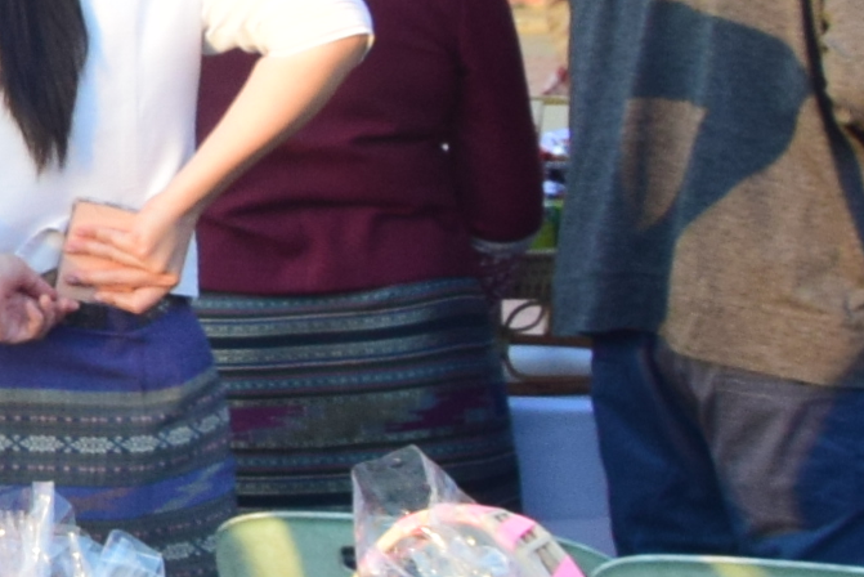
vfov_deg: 7.6
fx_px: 4346
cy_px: -41
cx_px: -906
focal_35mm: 181
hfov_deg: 10.4
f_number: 9
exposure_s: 1/100
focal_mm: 18
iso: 500
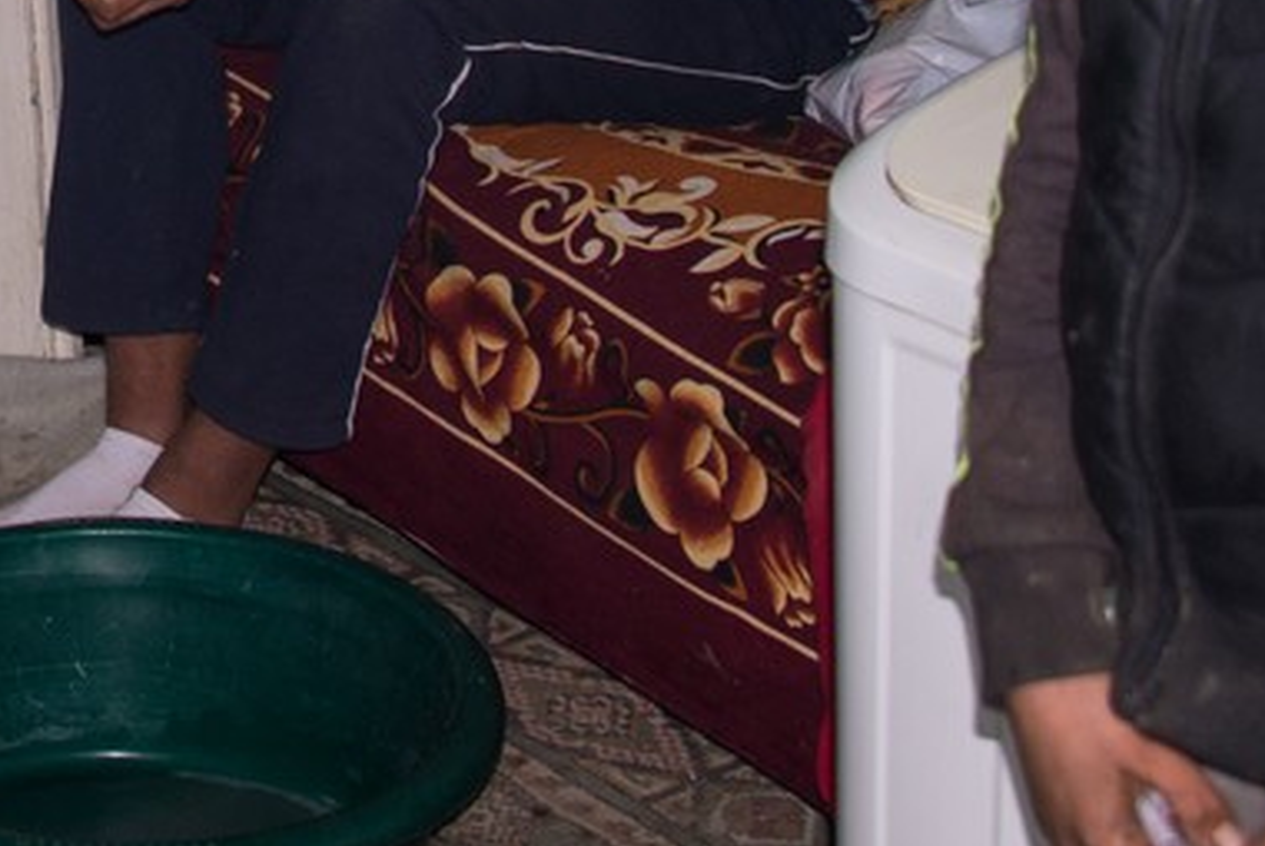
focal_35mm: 143
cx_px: -231
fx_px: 5031
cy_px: -637
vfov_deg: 9.2
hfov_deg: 13.9
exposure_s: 1/60
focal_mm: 38
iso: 800
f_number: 4
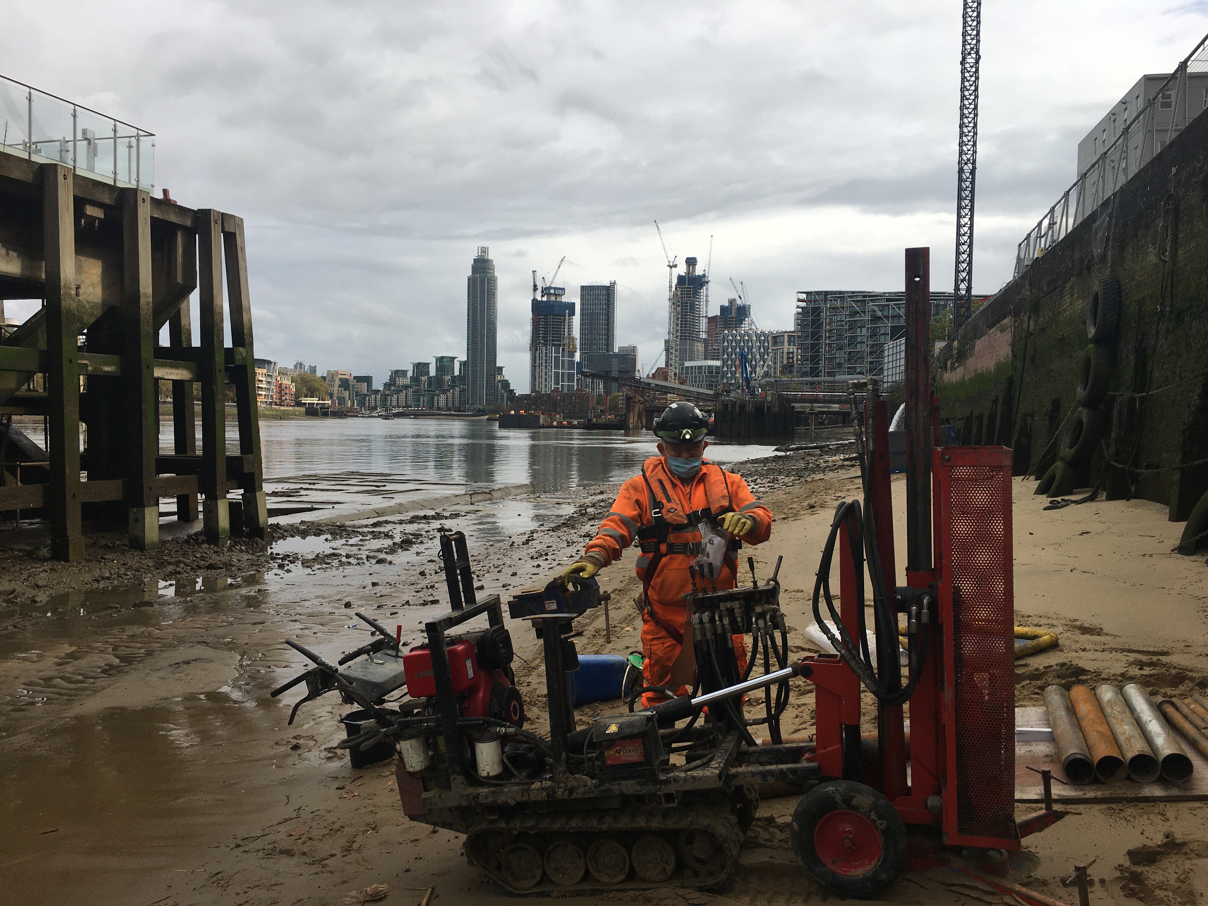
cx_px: 604
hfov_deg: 61.7
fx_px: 1012
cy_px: 453
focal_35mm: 29
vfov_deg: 48.2
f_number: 2.2
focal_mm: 4.15
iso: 25
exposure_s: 1/1399
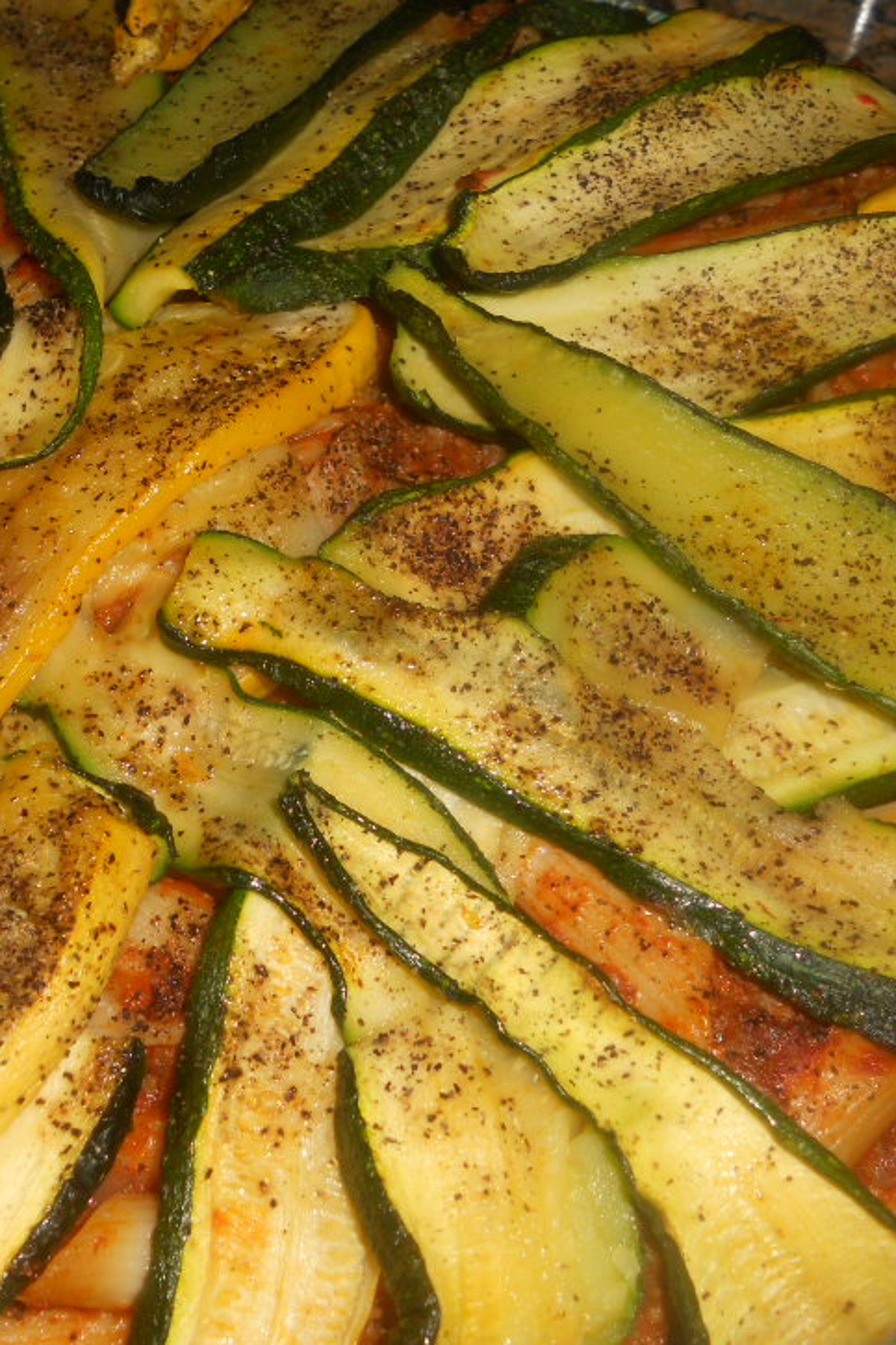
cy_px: 683
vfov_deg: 41.9
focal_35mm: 47
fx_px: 1755
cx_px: 289
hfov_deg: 28.4
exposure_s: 1/25
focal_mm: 5.8
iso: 80
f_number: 8.8
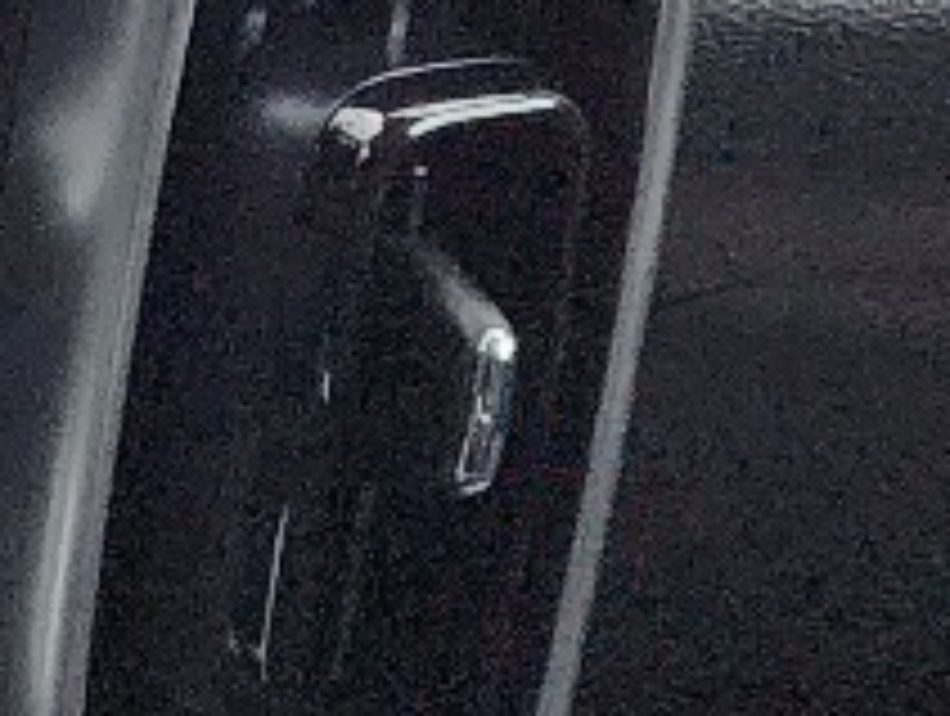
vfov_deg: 8.4
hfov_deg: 8.8
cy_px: -230
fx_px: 4783
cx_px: -2094
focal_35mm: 174
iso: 640
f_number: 1.8
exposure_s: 1/120
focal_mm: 6.4
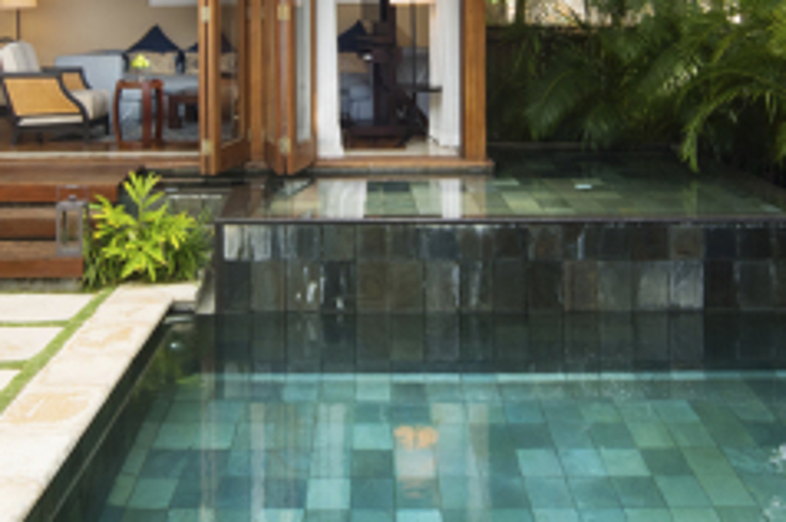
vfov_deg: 24.2
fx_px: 1156
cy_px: -7
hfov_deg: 37.5
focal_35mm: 53
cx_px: 353
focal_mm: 14
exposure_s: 1/50
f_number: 13
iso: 200
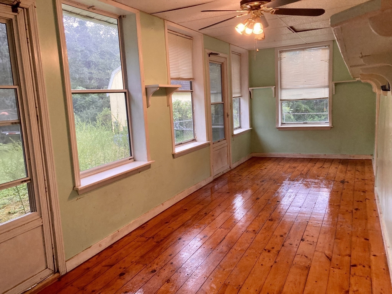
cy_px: 147
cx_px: 196
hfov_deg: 63.4
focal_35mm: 28
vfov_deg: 49.7
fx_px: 317
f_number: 1.8
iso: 250
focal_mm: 3.99
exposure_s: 1/60
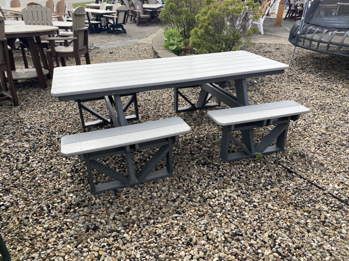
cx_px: 174
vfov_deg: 53.1
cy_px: 130
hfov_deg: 67.3
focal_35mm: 26
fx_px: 262
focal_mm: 4.25
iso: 32
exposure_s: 1/1754
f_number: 1.8
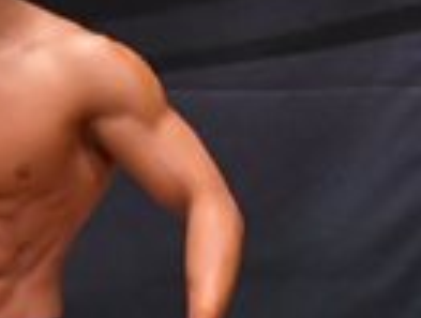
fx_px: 16598
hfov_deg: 1.5
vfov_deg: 1.1
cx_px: 384
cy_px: 556
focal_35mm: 1361
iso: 6400
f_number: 5.6
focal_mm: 160
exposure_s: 1/400
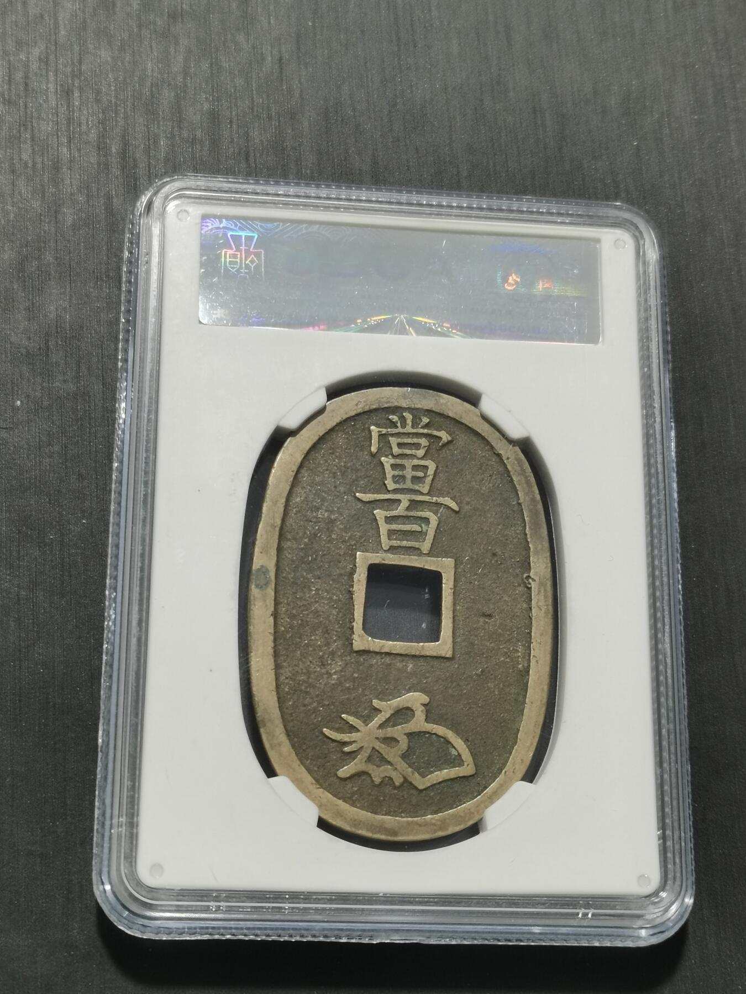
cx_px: 373
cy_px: 497
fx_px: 1782
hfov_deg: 23.7
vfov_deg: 31.2
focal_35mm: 62
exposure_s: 1/60
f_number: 1.8
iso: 80
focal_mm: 5.58
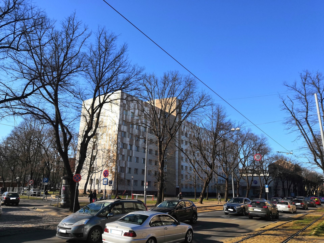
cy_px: 122
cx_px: 162
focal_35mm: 27
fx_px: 253
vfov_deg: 51.4
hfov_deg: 65.3
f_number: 1.8
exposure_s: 1/1309
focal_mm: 3.95
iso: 50
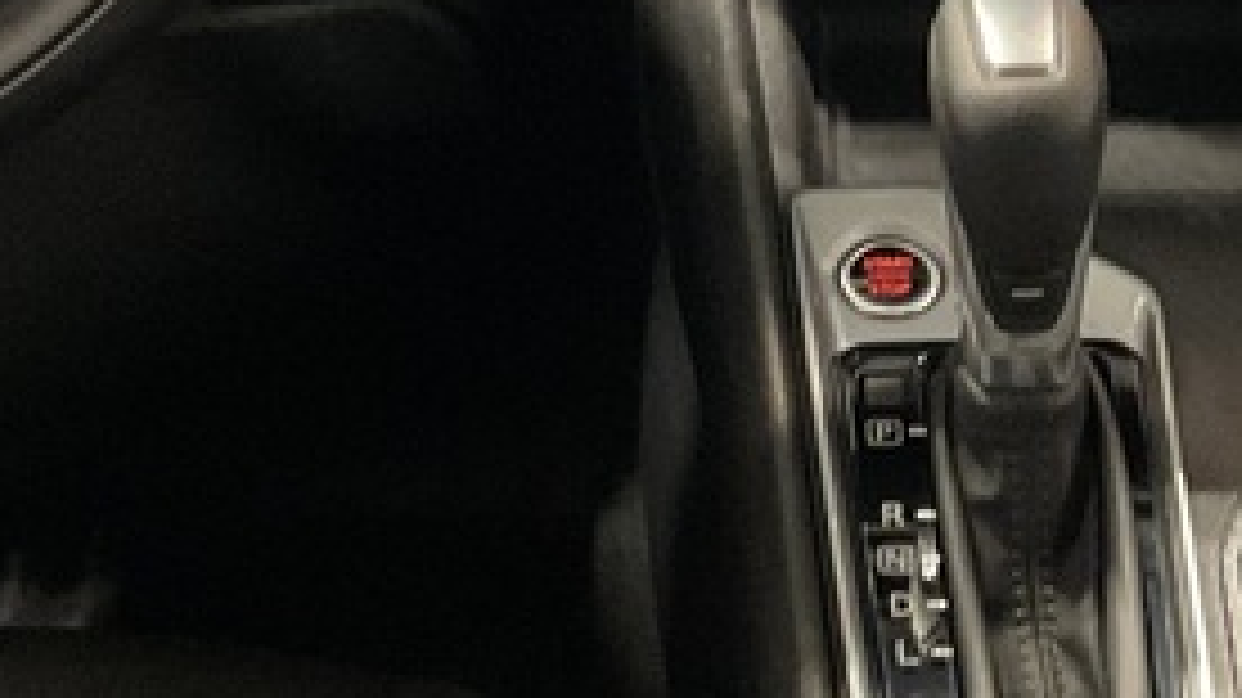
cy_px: -293
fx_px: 3621
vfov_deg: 10.7
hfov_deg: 19.5
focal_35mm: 110
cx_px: 603
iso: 320
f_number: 1.8
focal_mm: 3
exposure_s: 1/25
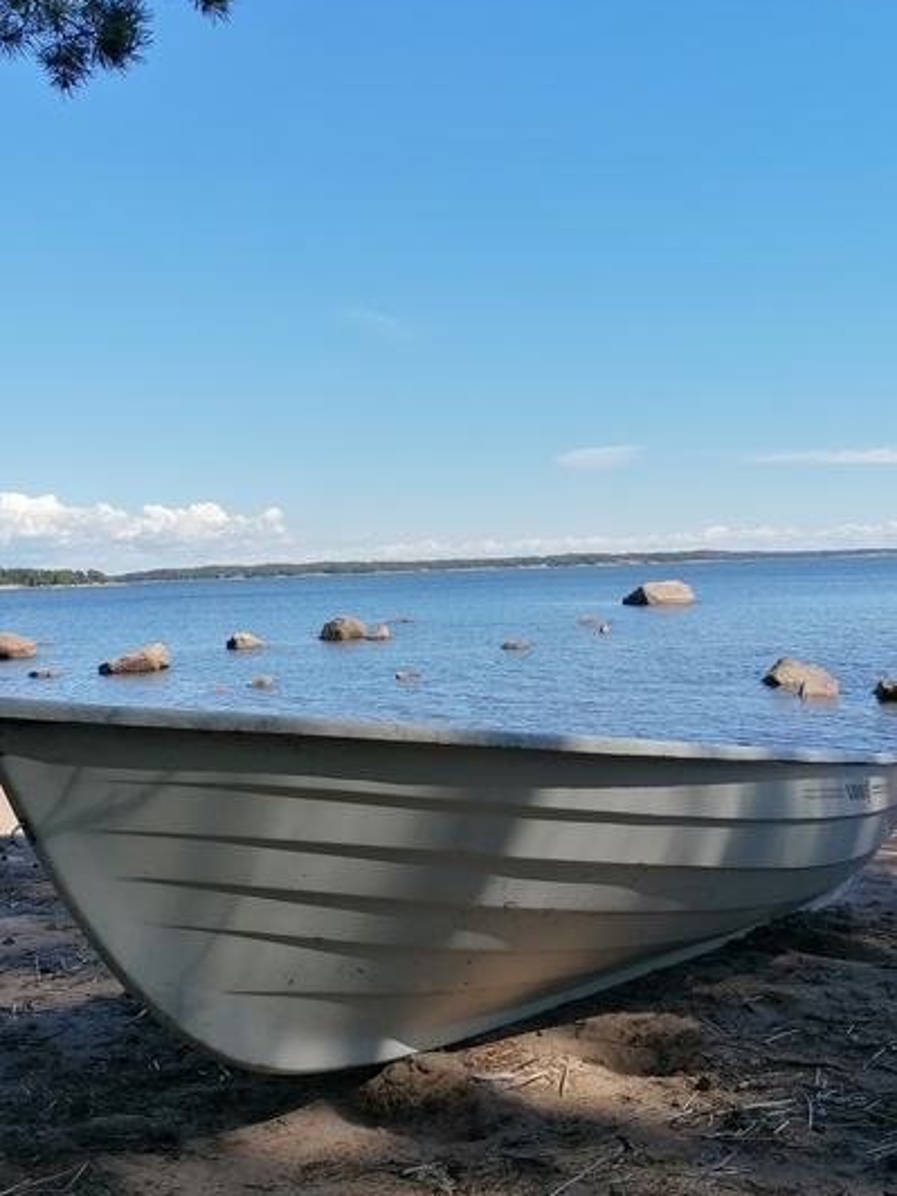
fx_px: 1347
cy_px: 515
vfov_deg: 47.7
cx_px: 468
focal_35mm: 39
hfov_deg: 36.8
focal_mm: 4.75
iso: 50
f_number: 1.8
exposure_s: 1/1745
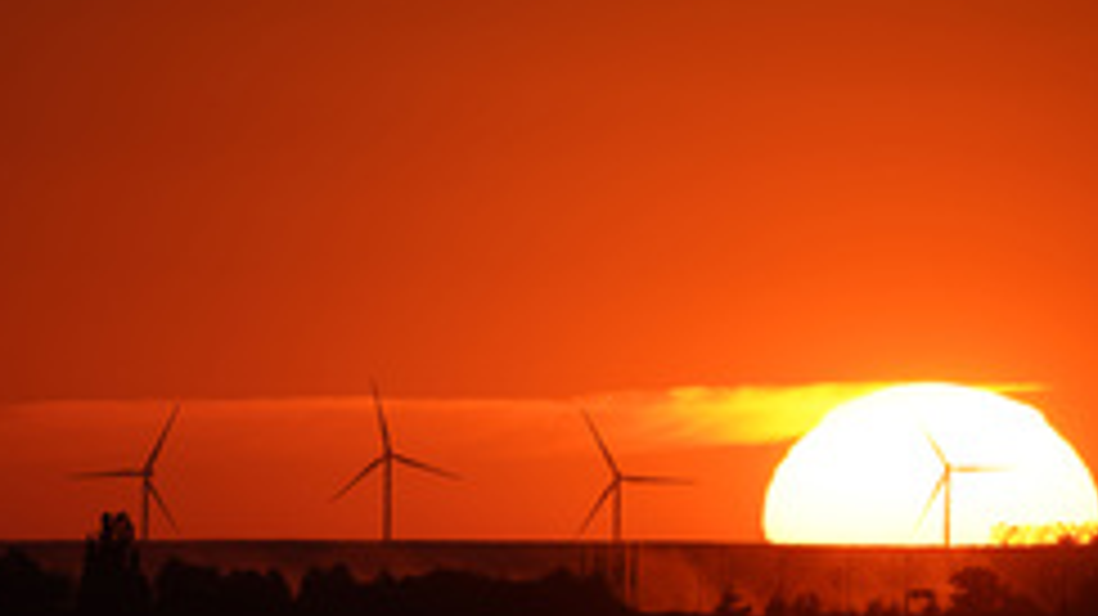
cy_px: 315
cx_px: 376
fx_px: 33758
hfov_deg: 1.9
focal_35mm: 1160
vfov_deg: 1.0
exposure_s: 1/640
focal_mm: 600
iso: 100
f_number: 7.1
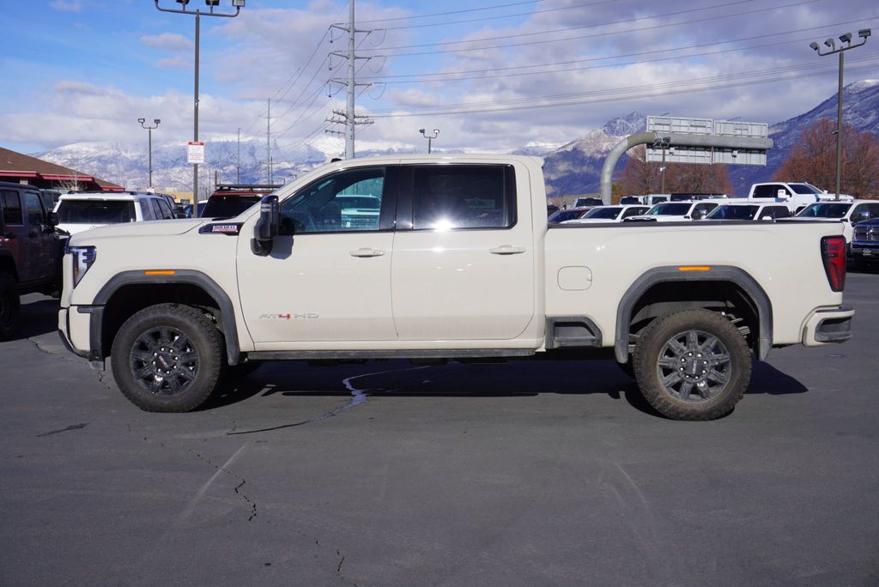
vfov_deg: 31.9
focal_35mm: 42
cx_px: 440
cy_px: 294
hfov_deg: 46.4
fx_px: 1026
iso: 100
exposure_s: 1/250
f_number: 11
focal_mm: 28
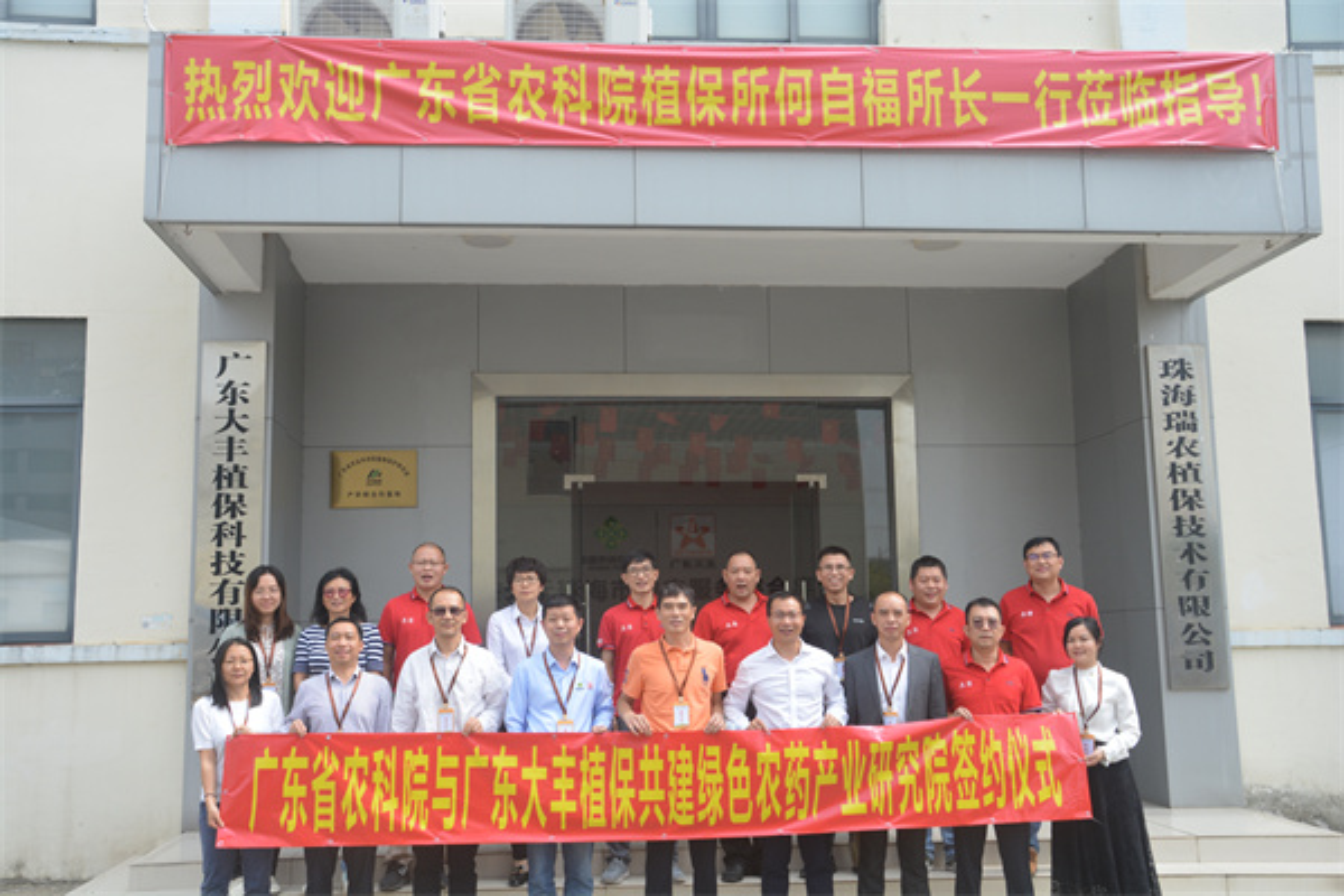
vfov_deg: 35.5
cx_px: 672
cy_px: 448
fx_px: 1400
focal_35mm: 38
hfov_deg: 51.3
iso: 200
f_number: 8
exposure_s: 1/250
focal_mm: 25
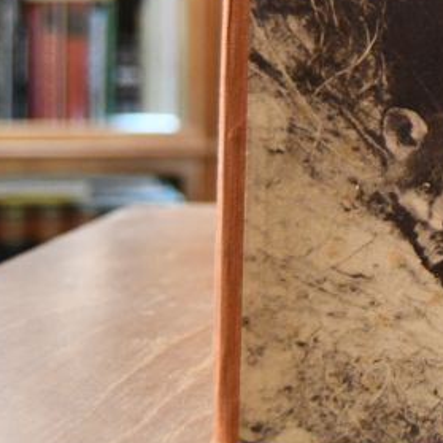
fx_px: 1549
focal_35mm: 107
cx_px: 619
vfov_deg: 16.0
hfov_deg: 15.3
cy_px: 21
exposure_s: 1/125
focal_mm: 26
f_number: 4
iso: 2500
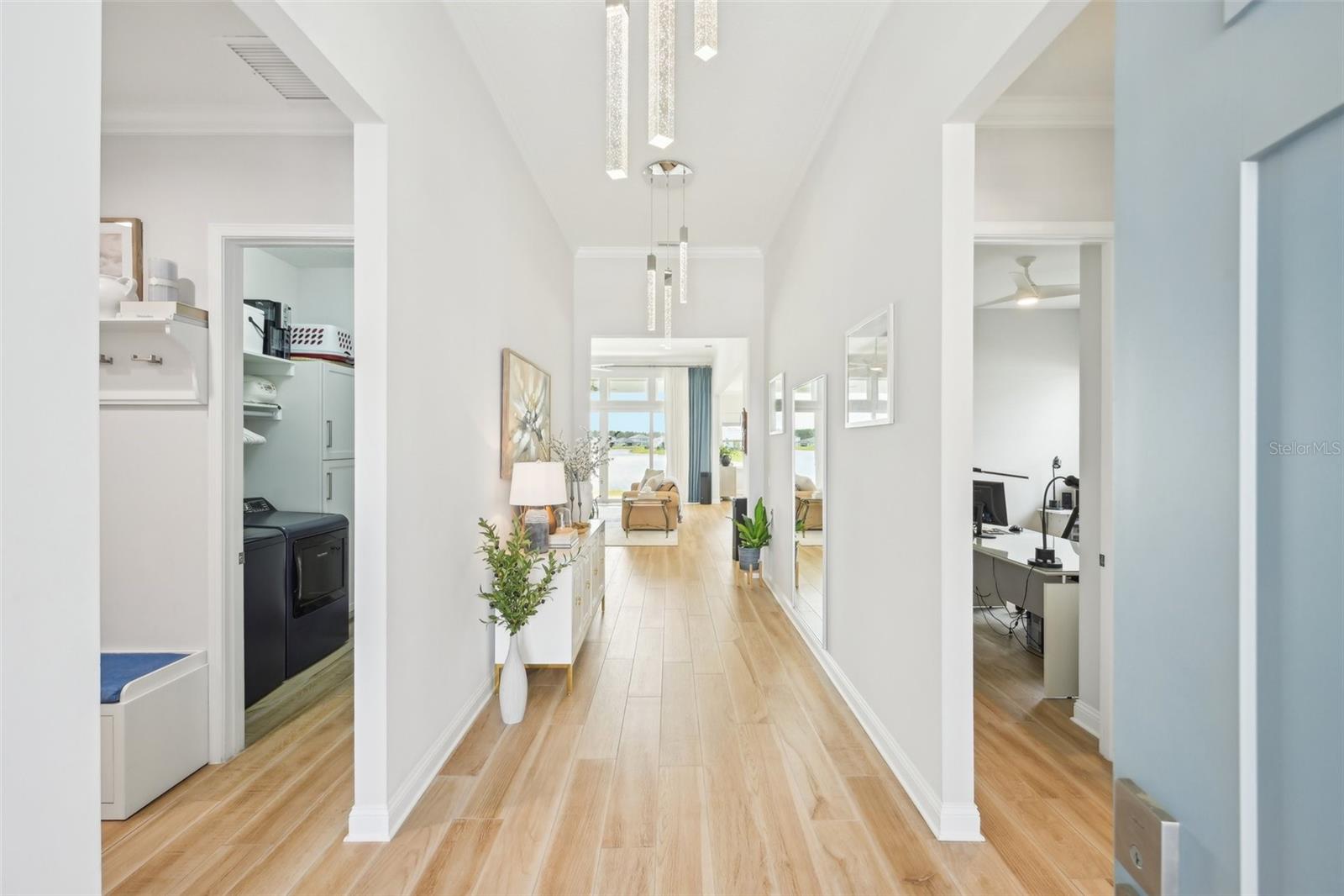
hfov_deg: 104.3
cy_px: 448
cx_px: 672
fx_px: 523
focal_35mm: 14
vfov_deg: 81.2
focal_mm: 14
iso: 400
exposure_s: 1/15
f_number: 8
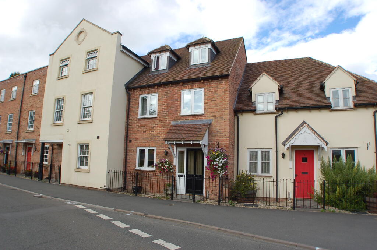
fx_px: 282
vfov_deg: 47.8
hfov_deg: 67.5
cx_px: 188
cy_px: 125
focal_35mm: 27
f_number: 10
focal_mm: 18
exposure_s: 1/250
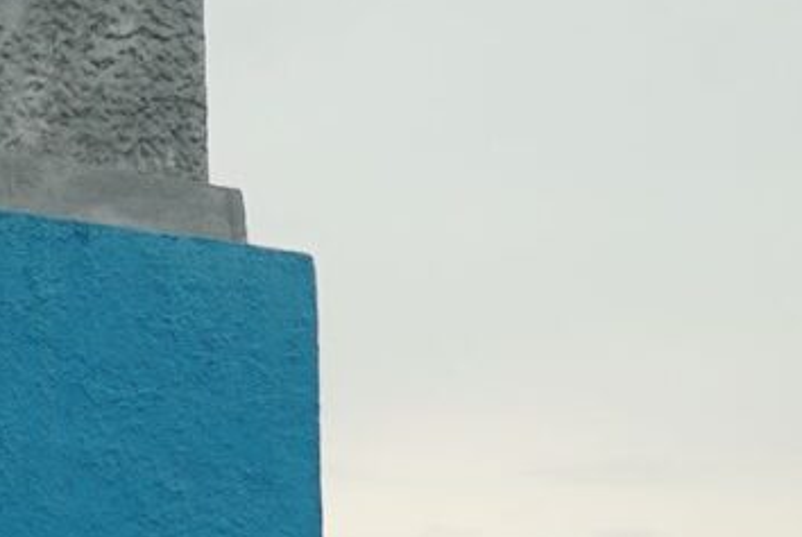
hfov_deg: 12.7
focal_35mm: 159
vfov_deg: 8.7
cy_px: 310
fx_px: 3547
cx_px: -7
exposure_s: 1/125
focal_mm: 37
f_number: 4
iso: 200
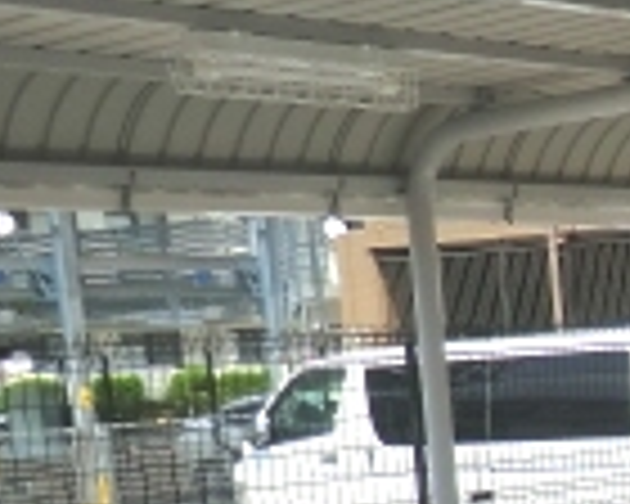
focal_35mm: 107
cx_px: 1161
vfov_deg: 13.8
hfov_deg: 15.3
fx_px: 1995
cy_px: 670
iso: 80
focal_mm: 4.3
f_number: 3.2
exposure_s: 1/640
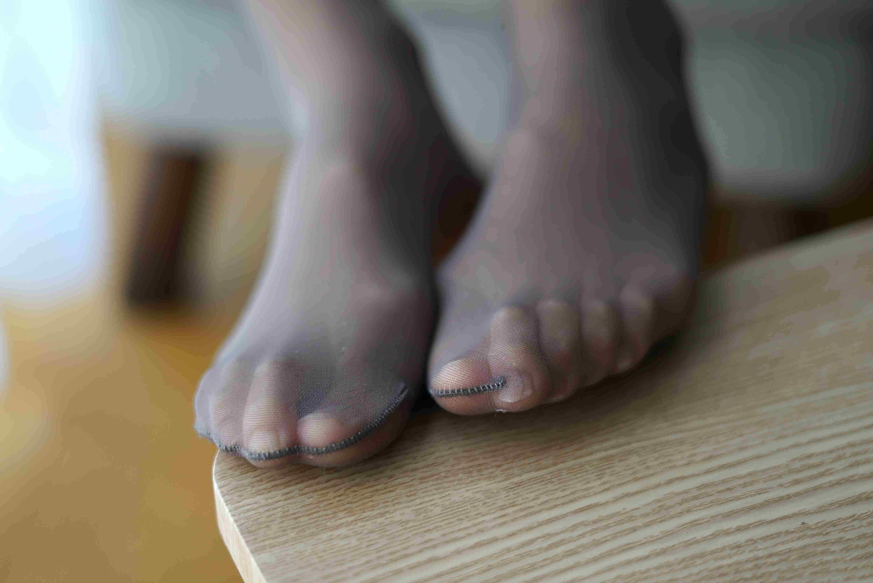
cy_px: 292
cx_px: 436
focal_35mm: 50
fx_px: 1213
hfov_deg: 39.6
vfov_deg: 27.0
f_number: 2
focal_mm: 50
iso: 320
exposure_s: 1/500
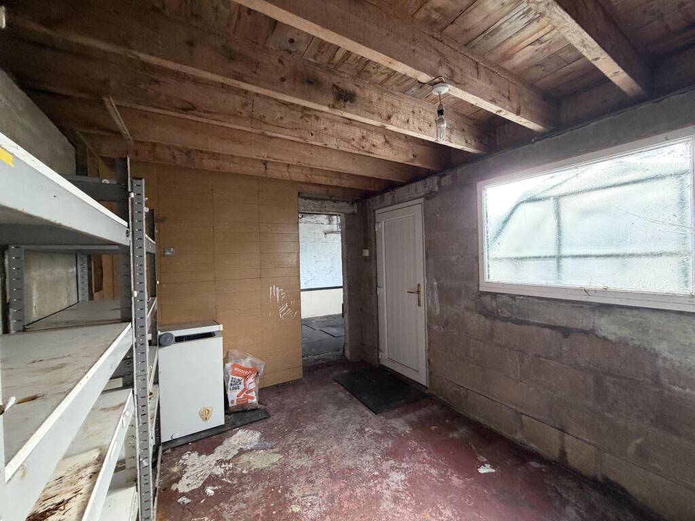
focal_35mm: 14
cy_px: 260
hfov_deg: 102.1
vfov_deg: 85.7
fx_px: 281
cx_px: 348
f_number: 2.2
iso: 320
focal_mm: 2.22
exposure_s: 1/62
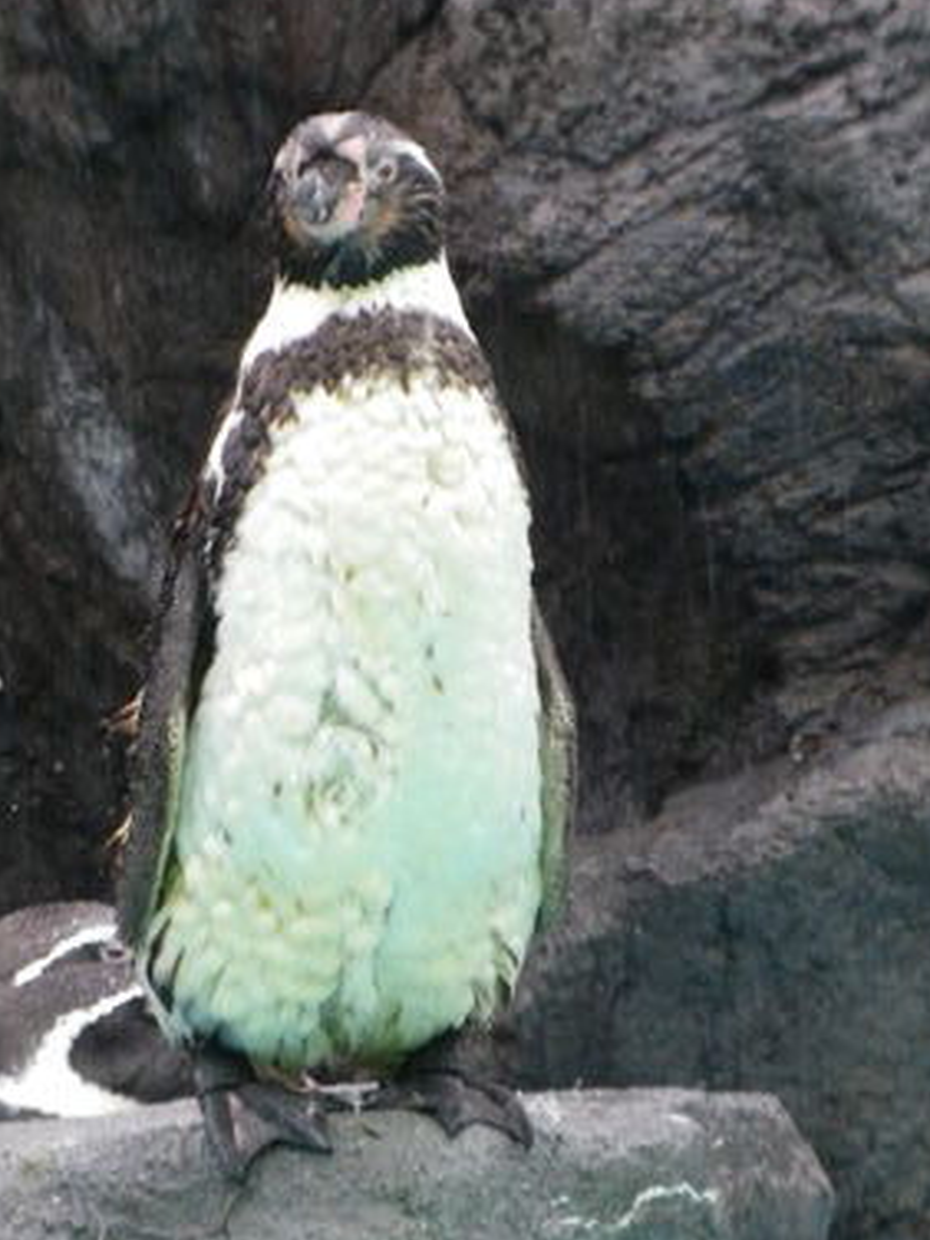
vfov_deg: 5.4
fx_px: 13218
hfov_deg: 4.0
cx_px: 284
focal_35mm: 369
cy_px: 854
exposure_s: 1/125
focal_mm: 38.9
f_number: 5.3
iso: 160
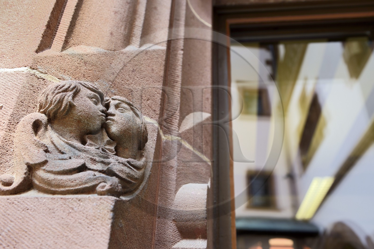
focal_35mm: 32
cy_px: 124
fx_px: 332
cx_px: 187
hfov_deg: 58.8
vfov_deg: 41.0
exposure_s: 1/125
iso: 200
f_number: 4.5
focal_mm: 32
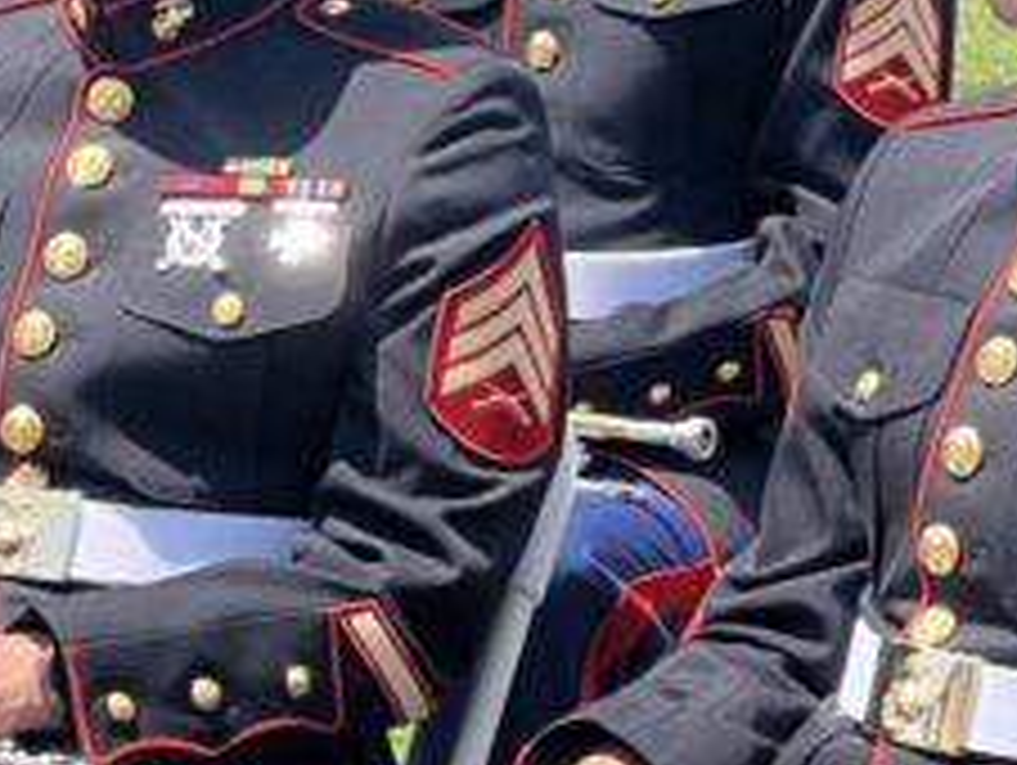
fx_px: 9617
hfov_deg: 6.0
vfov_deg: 4.6
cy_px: 302
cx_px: 981
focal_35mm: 327
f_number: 2.8
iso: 32
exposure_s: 1/314
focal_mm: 9
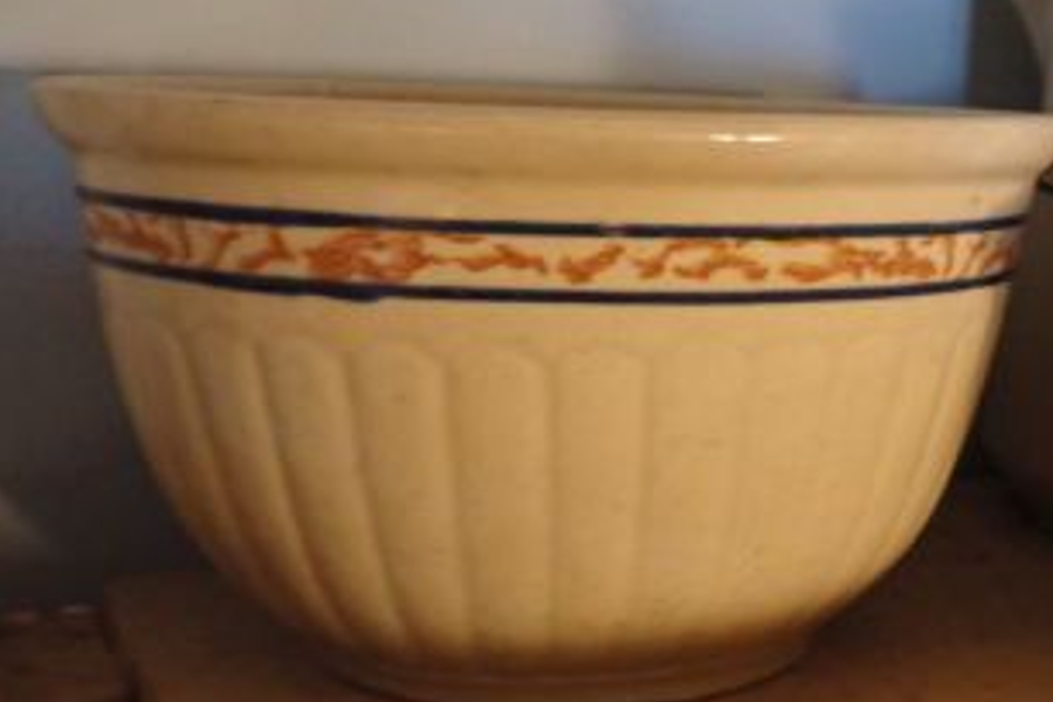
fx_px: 1989
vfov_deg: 20.0
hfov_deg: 28.0
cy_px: 275
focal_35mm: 68
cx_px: 1031
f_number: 2.3
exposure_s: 1/30
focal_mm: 5.4
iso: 1000
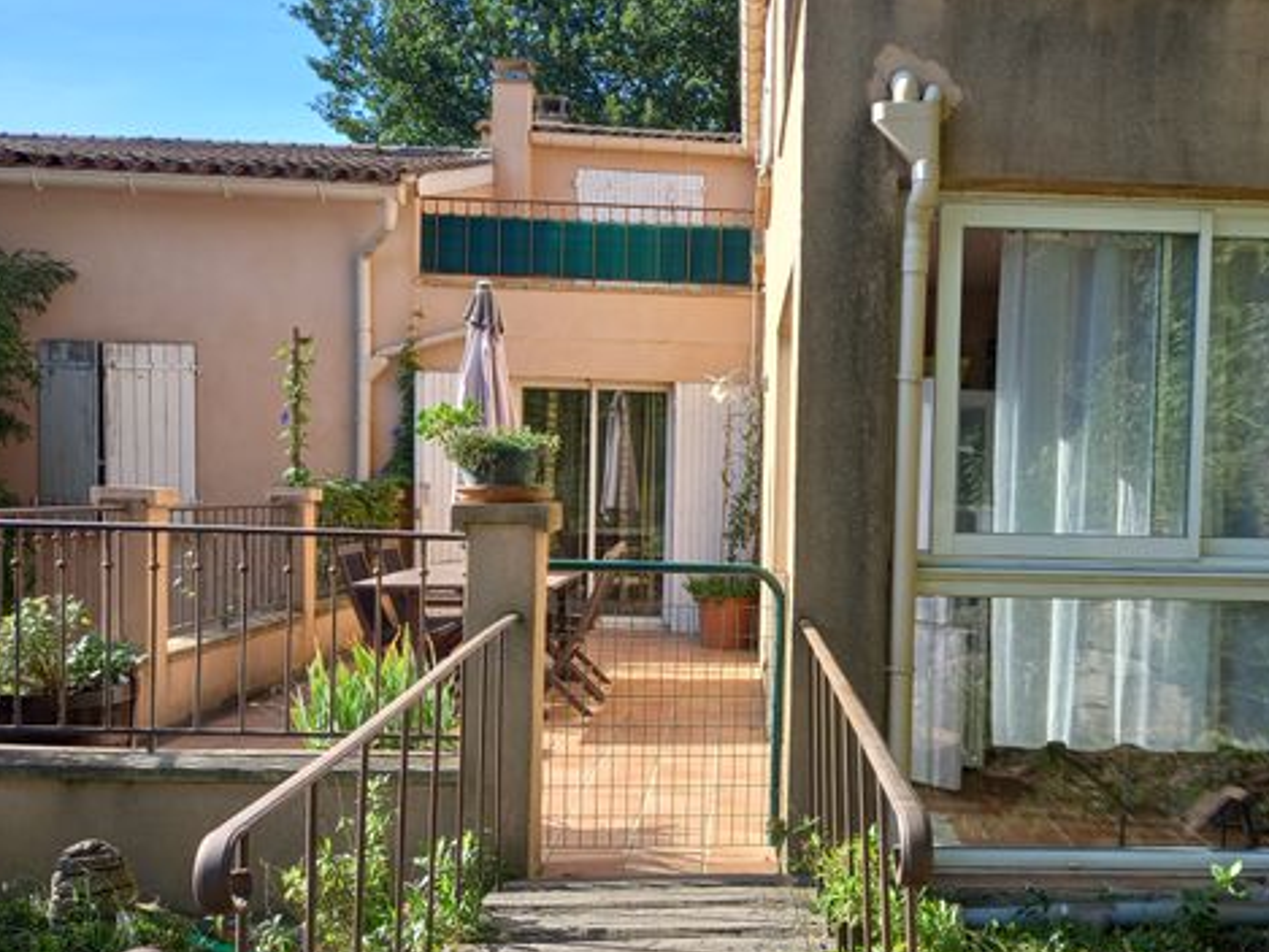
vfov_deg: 44.0
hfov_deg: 56.1
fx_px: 1173
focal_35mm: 32
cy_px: 557
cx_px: 798
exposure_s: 1/239
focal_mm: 4.6
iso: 25
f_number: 2
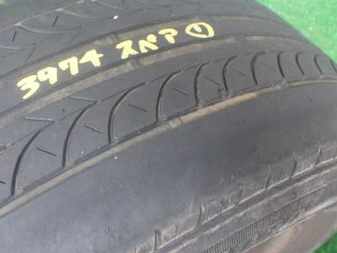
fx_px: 419
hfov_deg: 43.2
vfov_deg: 33.4
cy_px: 95
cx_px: 109
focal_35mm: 43
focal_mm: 5.4
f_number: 2.3
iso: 640
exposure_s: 1/125
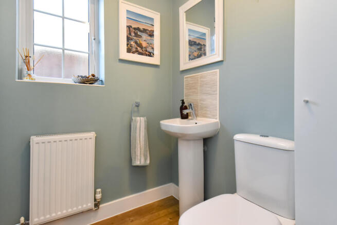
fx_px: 169
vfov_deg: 67.4
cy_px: 112
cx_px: 168
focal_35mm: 18
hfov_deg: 90.0
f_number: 4
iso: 800
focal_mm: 12
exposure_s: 1/125
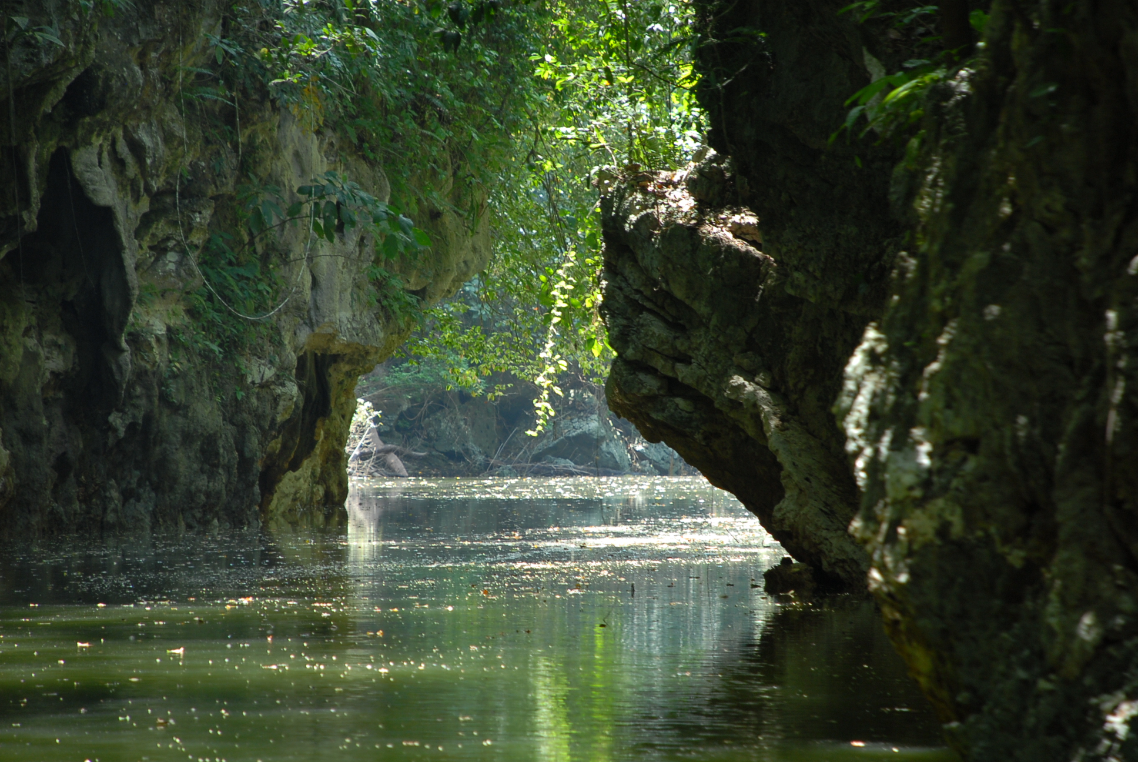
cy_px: 381
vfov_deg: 6.8
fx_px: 6409
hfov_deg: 10.1
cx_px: 569
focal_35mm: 202
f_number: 5.6
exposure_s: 1/30
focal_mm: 135
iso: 250
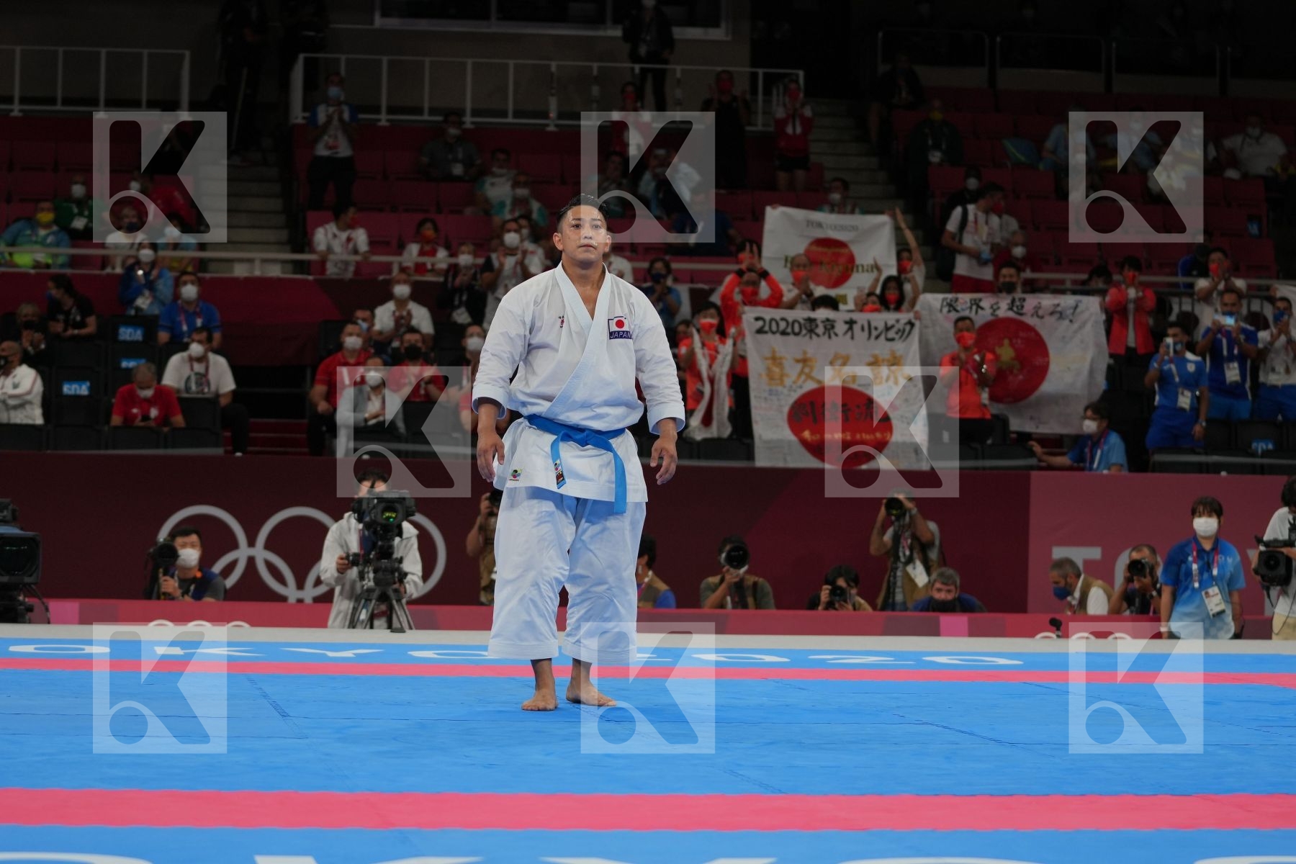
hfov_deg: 19.5
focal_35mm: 105
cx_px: 648
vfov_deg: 13.0
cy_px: 432
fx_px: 3780
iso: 500
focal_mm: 70
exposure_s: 1/1000
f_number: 2.8
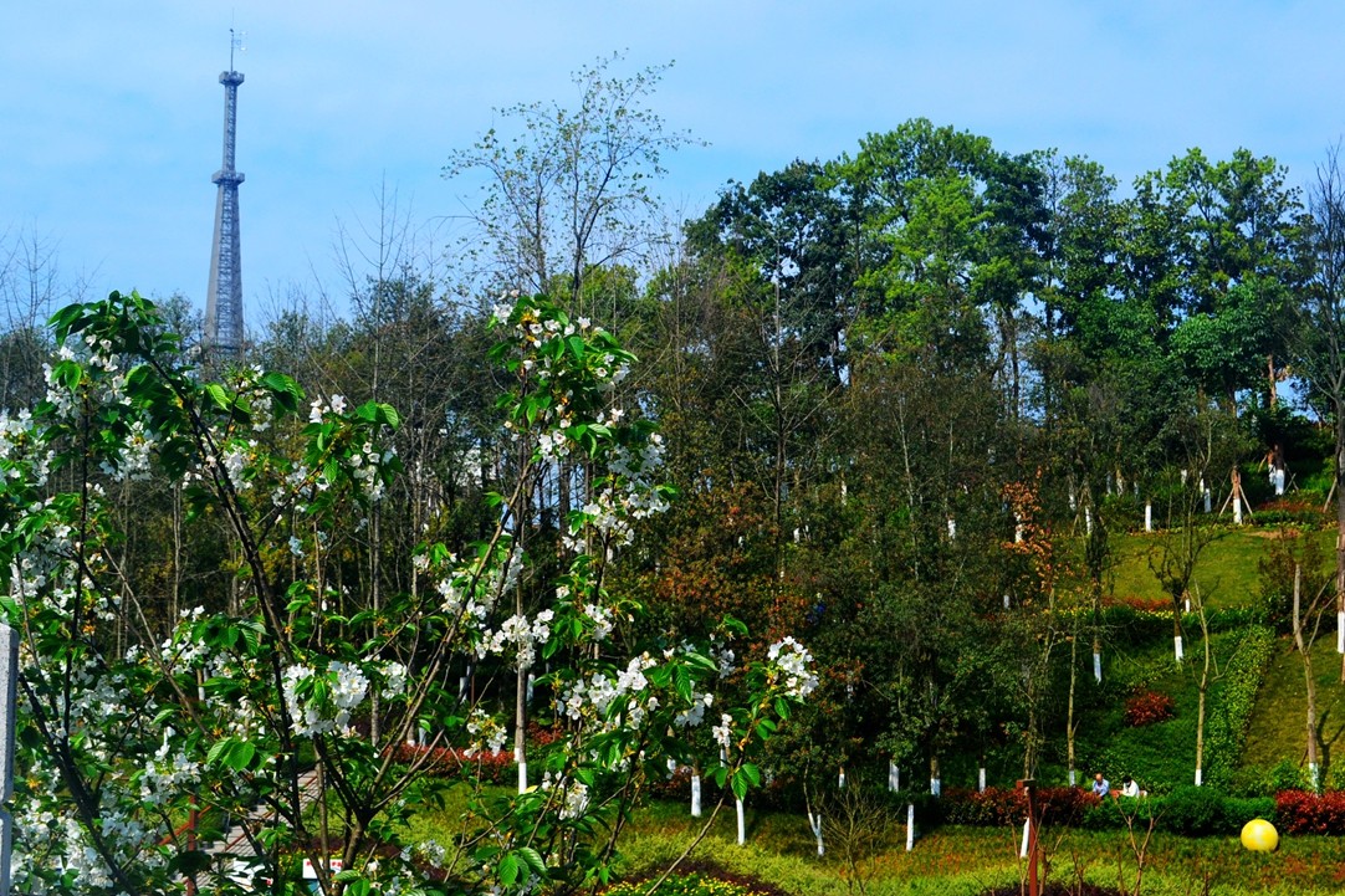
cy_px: 448
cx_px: 672
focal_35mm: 51
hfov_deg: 38.9
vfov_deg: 26.5
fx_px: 1905
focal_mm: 34
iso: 400
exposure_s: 1/400
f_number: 11
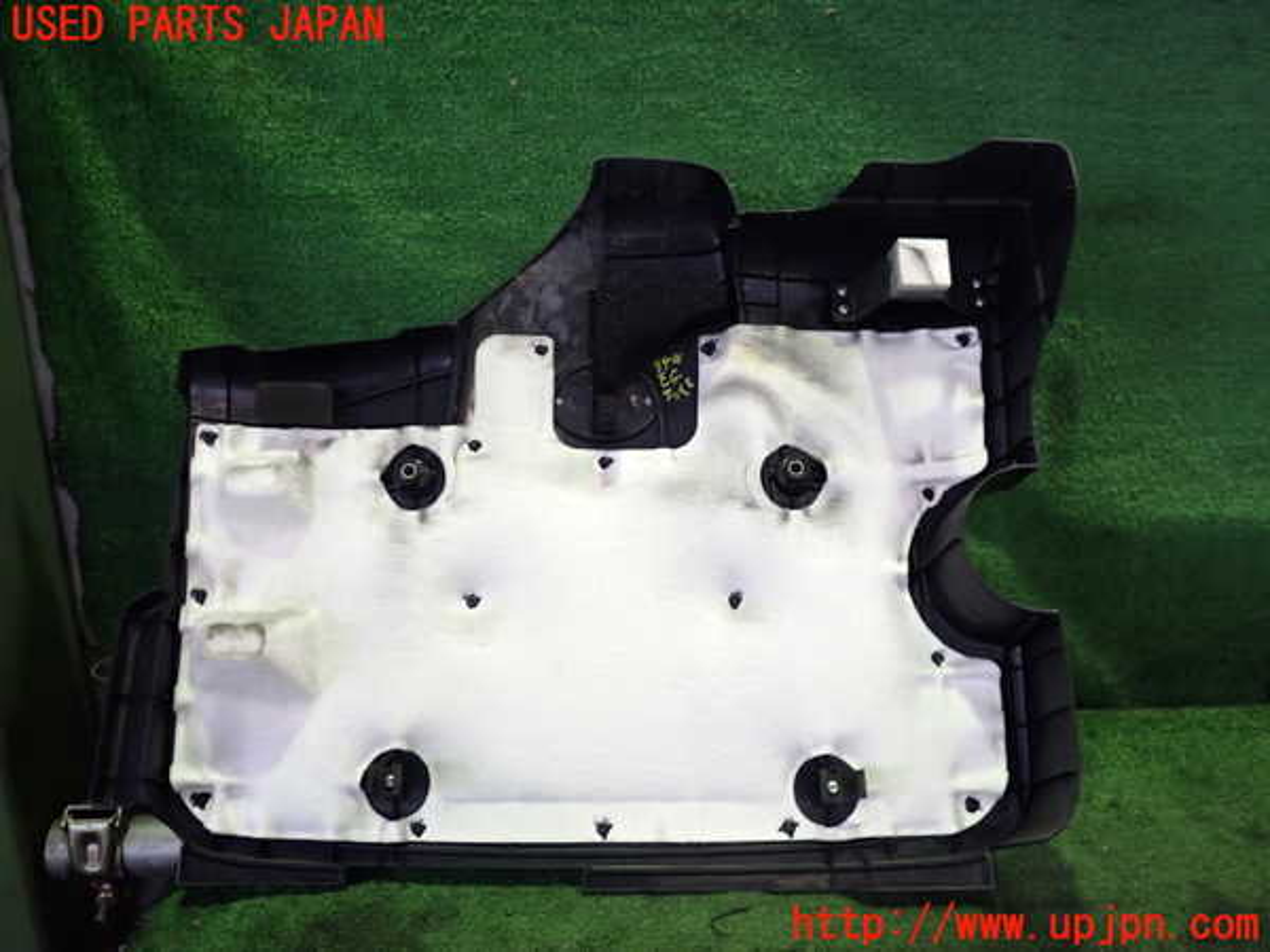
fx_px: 1101
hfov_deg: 60.0
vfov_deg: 46.8
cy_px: 476
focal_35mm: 30
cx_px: 635
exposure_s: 1/30
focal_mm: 5.4
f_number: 2.3
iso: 320
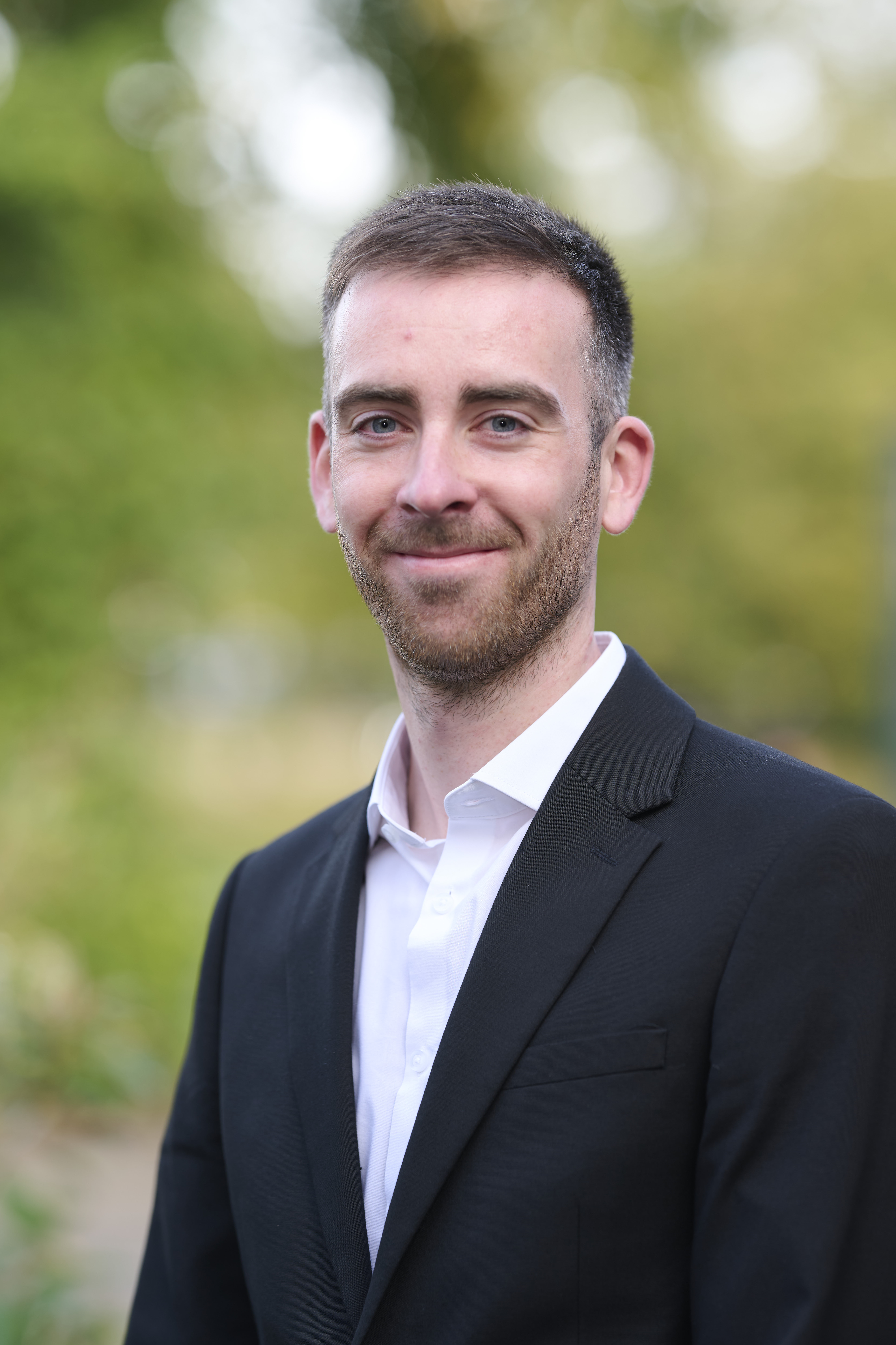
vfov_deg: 15.2
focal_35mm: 135
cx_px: 448
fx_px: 5040
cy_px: 672
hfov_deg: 10.2
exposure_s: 1/400
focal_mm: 135
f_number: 2.5
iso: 200
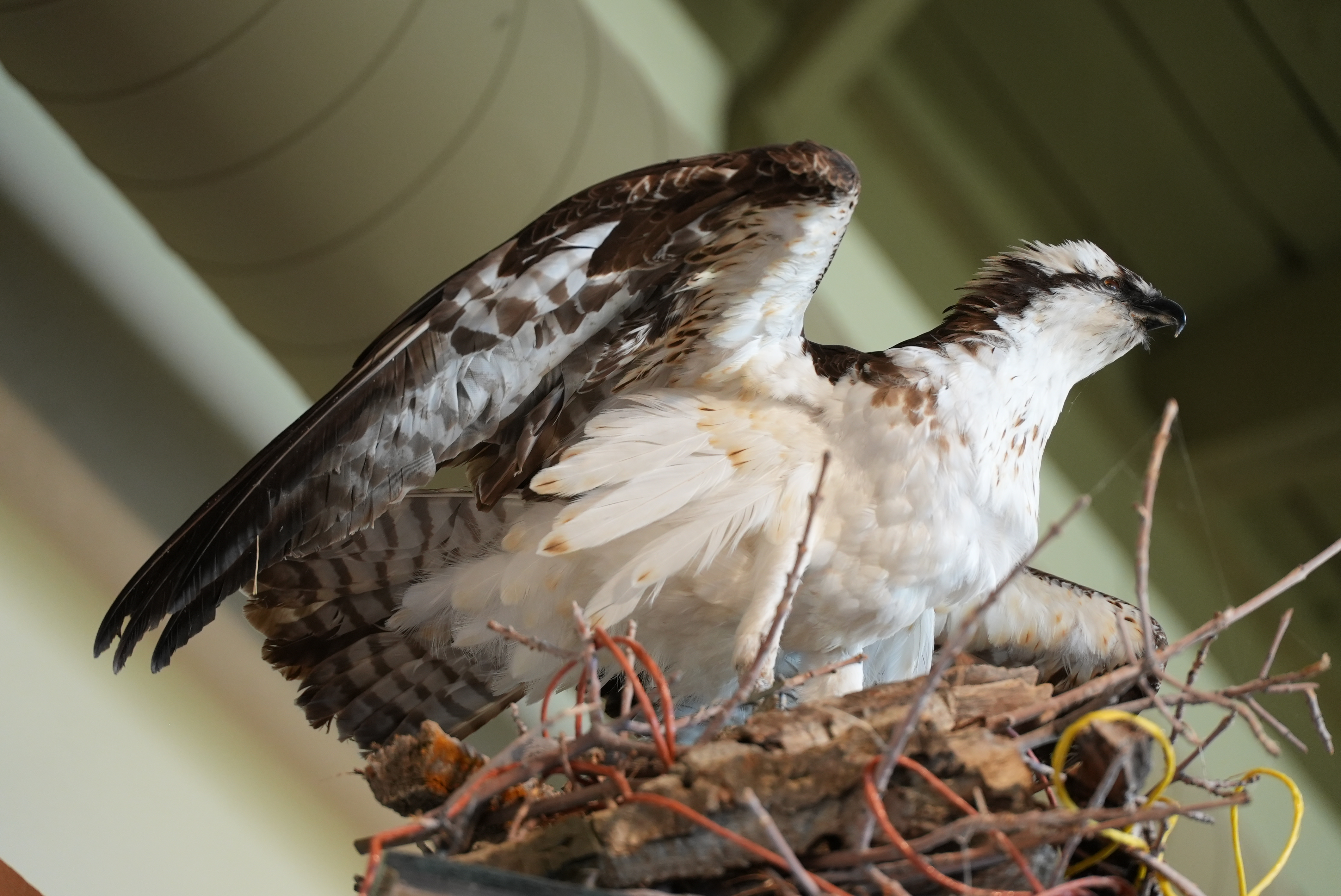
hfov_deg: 15.3
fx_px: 4994
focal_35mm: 134
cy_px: 448
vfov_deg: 10.2
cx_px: 670
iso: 2500
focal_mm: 134
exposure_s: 1/160
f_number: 4
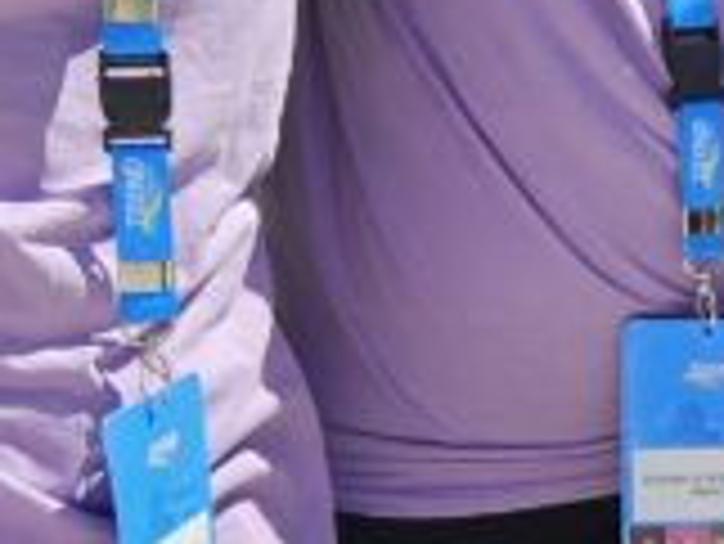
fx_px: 3056
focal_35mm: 146
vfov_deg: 10.2
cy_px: 333
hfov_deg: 12.4
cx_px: 1295
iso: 25
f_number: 1.8
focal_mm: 5.4
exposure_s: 1/1132
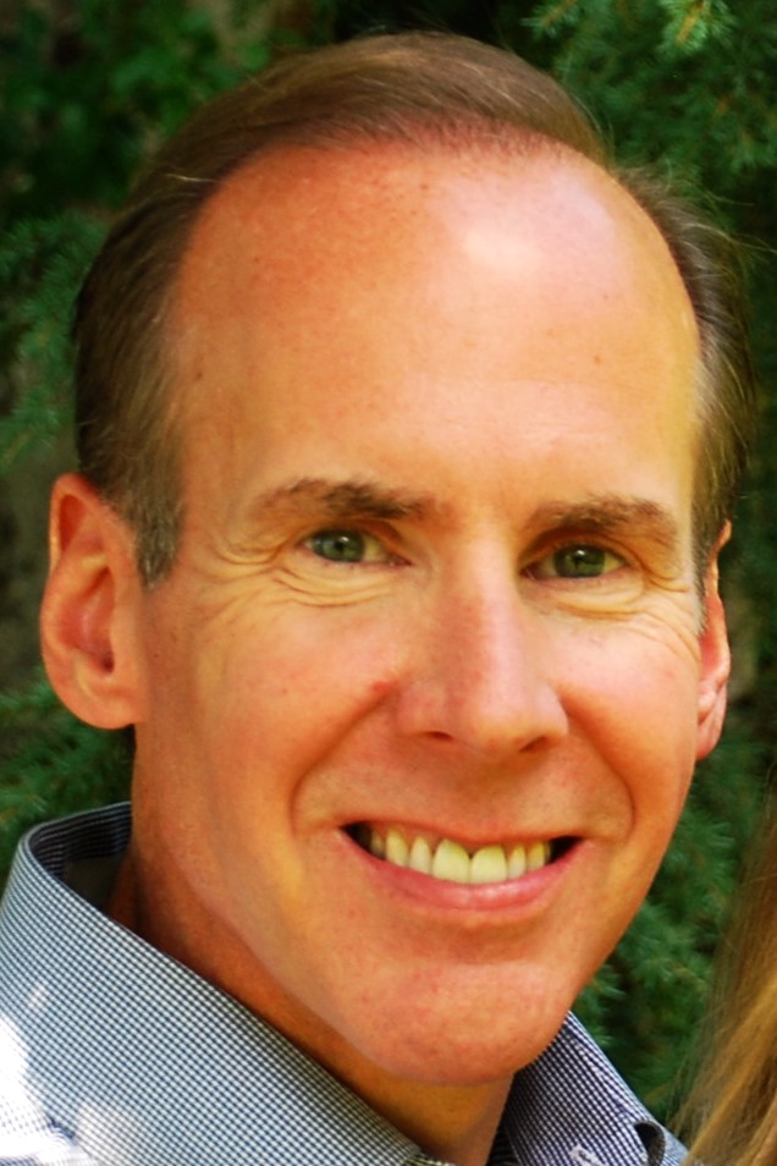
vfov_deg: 30.5
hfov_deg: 20.6
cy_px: 583
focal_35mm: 66
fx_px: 2137
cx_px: 388
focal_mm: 44
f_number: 5
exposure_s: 1/100
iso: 200
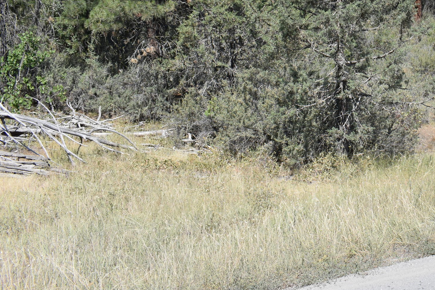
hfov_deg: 34.2
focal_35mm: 55
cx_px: 394
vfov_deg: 23.5
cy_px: -4
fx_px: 665
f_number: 8
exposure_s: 1/500
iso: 200
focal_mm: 18
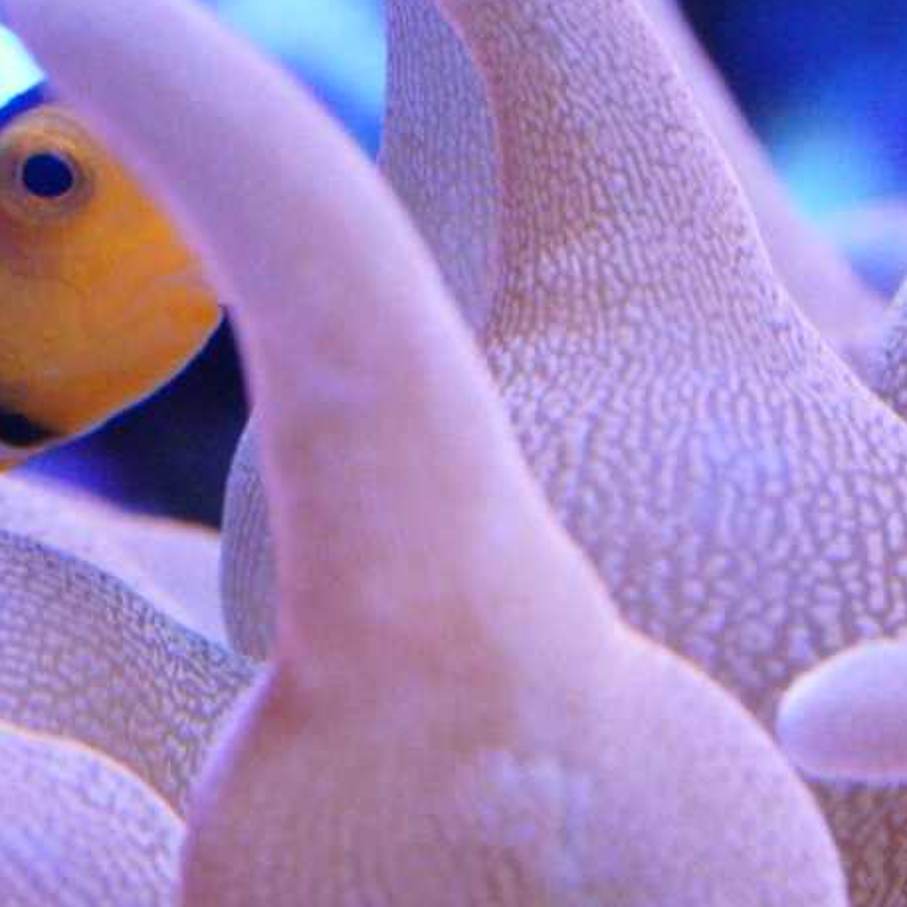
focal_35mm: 405
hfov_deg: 4.3
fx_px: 12006
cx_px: -368
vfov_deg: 4.3
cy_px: 299
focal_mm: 90
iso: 6400
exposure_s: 1/160
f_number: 8
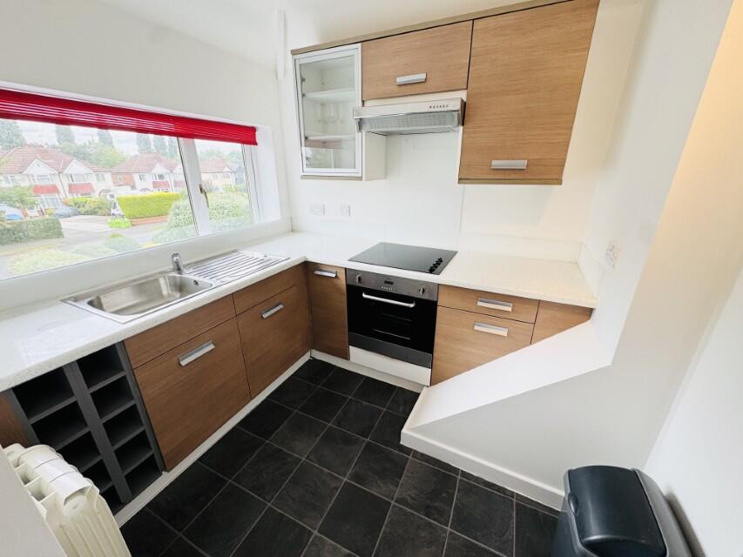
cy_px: 278
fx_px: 301
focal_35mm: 14
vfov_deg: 85.7
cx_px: 372
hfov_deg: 102.1
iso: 40
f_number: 2.2
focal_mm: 2.22
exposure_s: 1/113
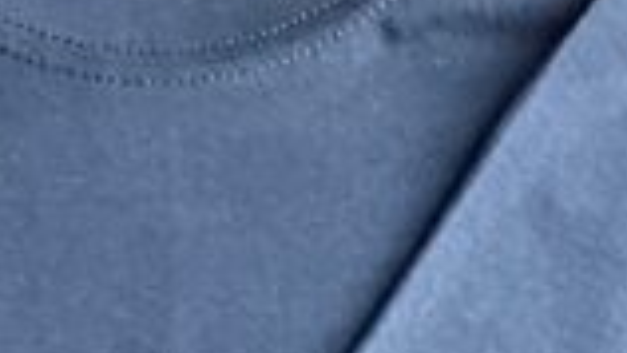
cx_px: 167
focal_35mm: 143
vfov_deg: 7.4
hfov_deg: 15.0
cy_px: 1079
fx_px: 2378
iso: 640
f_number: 1.6
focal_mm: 4.2
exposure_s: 1/30
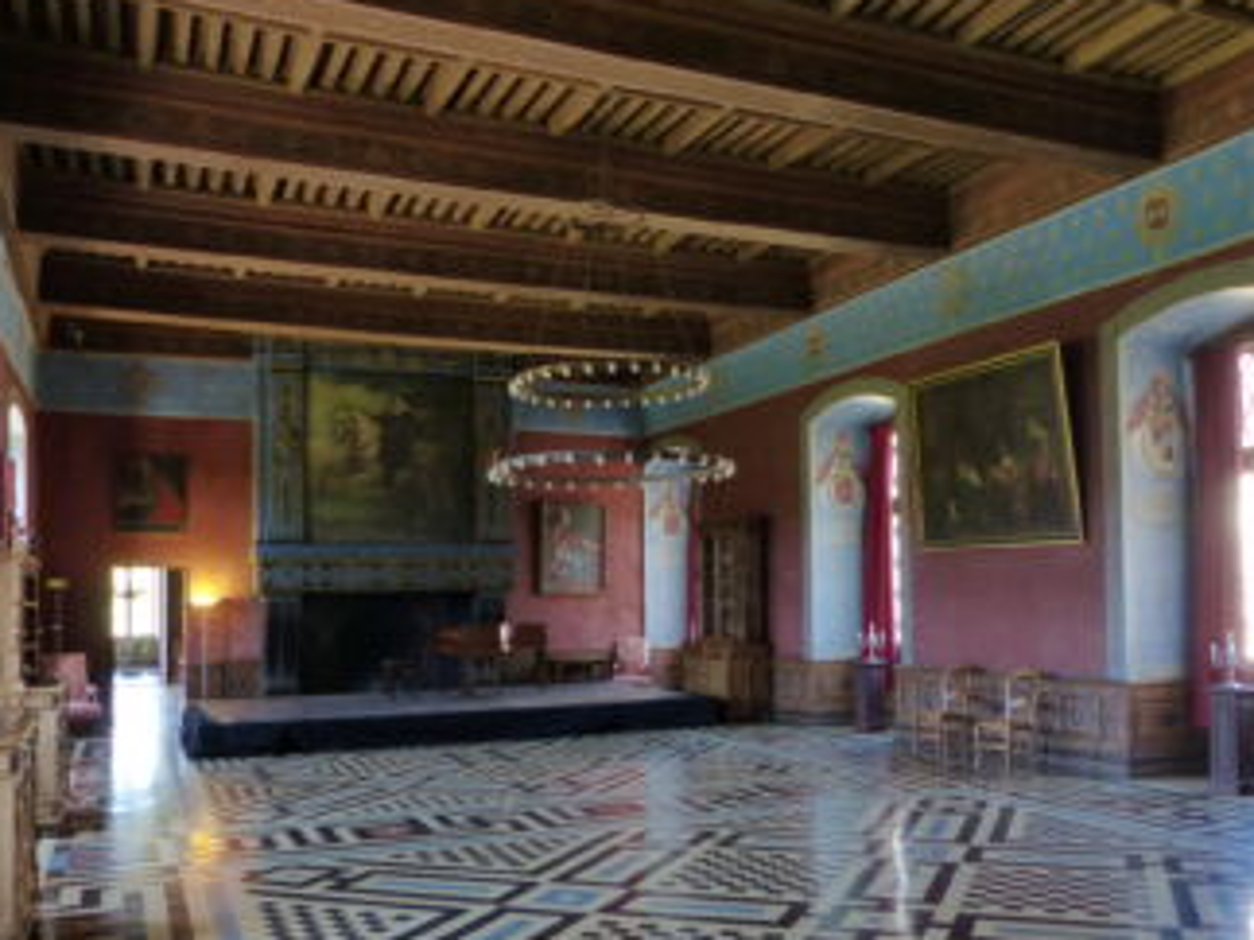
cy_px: 563
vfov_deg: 45.2
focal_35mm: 31
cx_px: 676
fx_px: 1123
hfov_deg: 58.3
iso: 400
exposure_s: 1/40
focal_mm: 4.5
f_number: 2.8
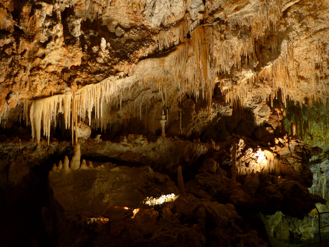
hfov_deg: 61.7
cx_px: 164
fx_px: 276
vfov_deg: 48.2
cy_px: 124
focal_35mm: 29
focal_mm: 6
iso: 400
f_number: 2
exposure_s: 1/15
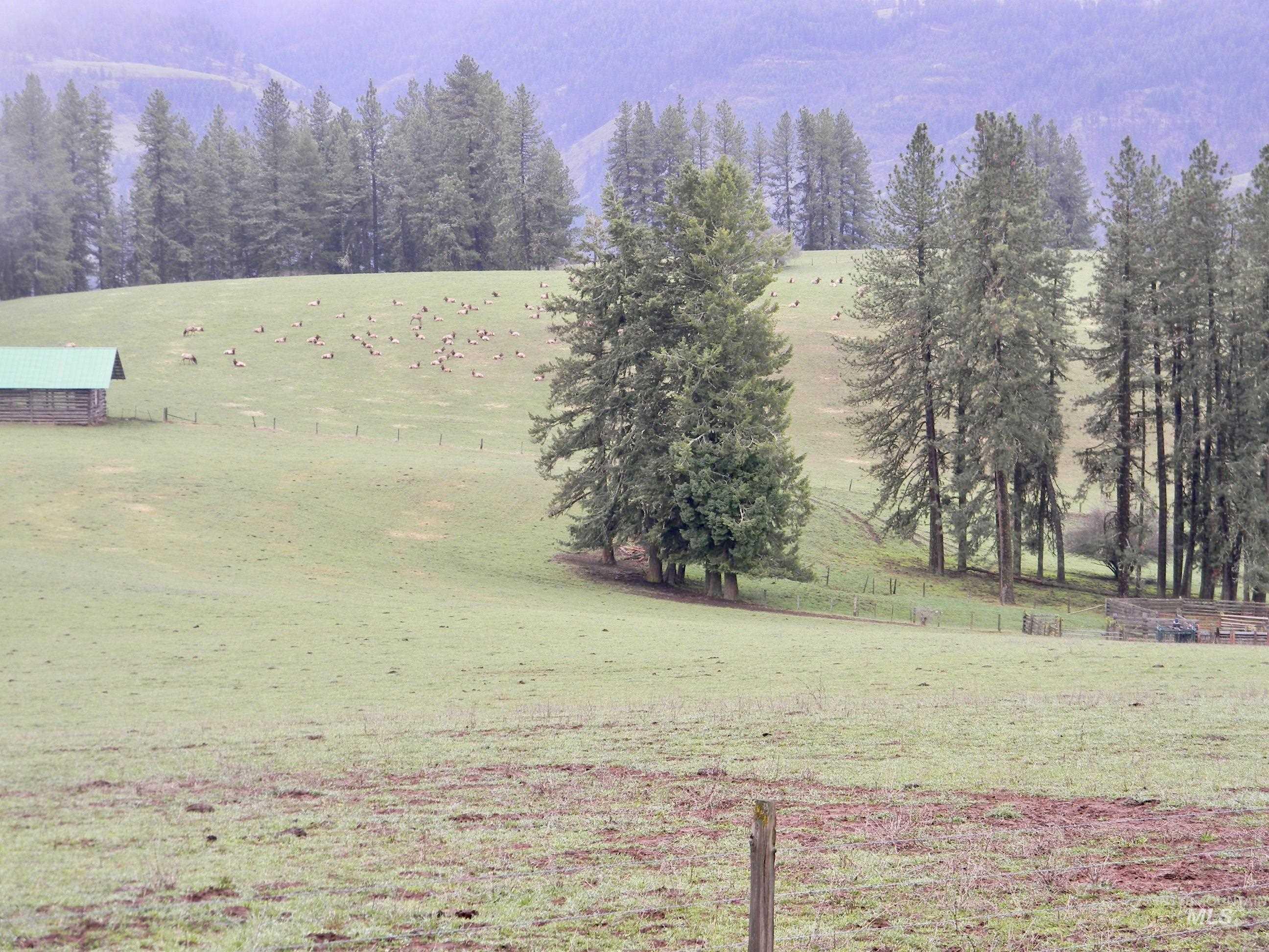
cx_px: 634
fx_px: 3849
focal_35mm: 105
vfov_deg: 14.1
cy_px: 476
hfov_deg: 18.7
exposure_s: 1/27
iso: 80
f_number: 4.7
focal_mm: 19
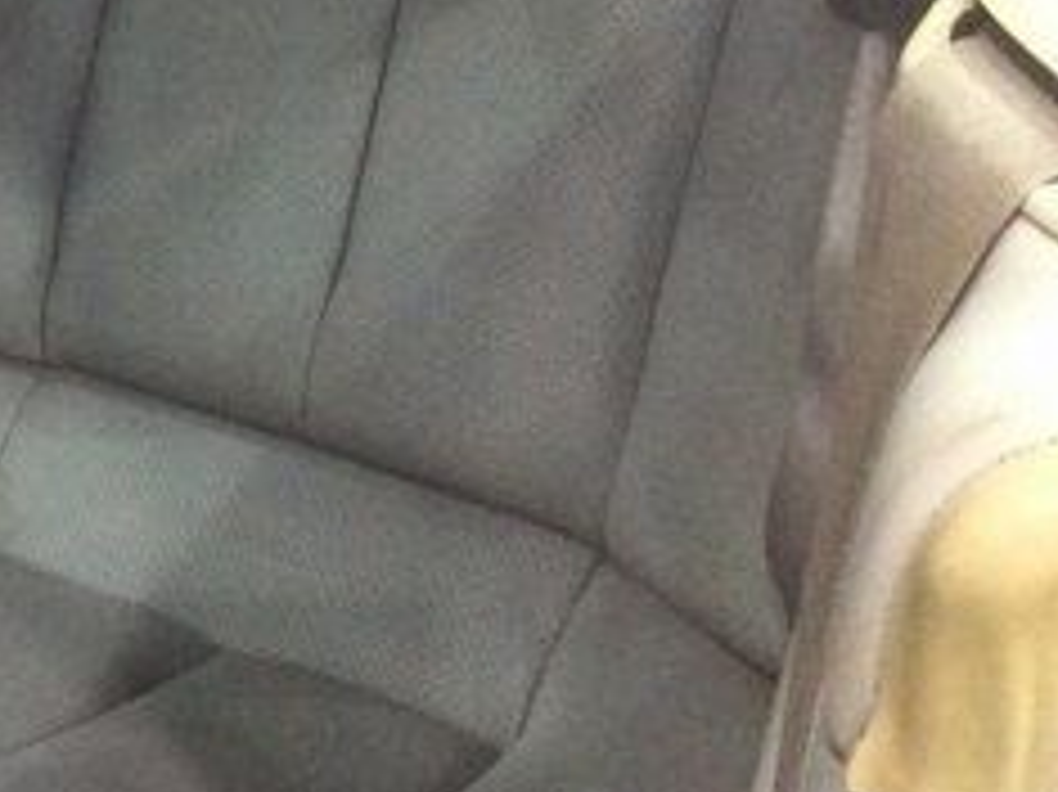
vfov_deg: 16.8
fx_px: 2658
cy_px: 171
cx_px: -297
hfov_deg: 20.6
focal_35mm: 87
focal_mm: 3.3
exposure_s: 1/25
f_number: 2.4
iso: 250
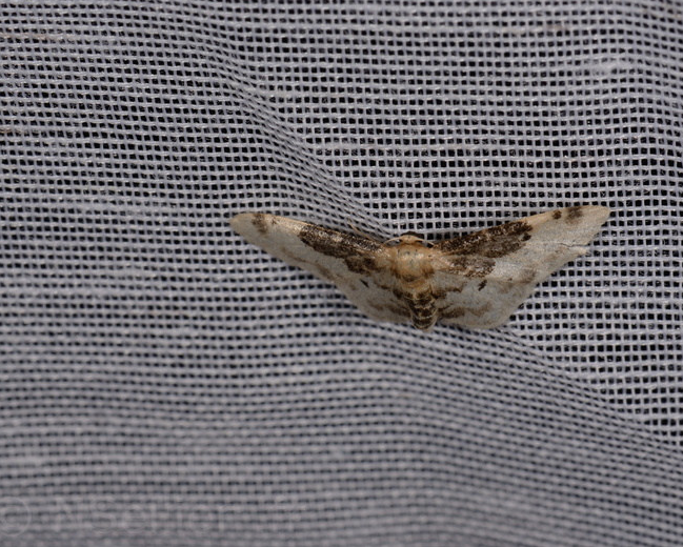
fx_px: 2944
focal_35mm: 146
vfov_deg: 10.6
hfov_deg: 13.2
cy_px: 272
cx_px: 390
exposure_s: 1/60
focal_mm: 85
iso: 100
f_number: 25
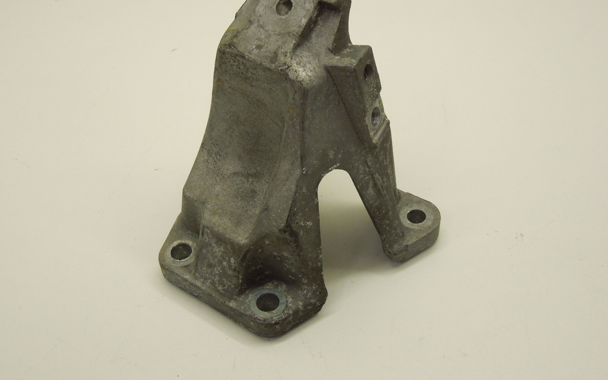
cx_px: 289
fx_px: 795
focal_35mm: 48
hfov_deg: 41.8
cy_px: 176
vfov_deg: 26.9
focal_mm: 7.8
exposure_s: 1/50
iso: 250
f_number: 3.9
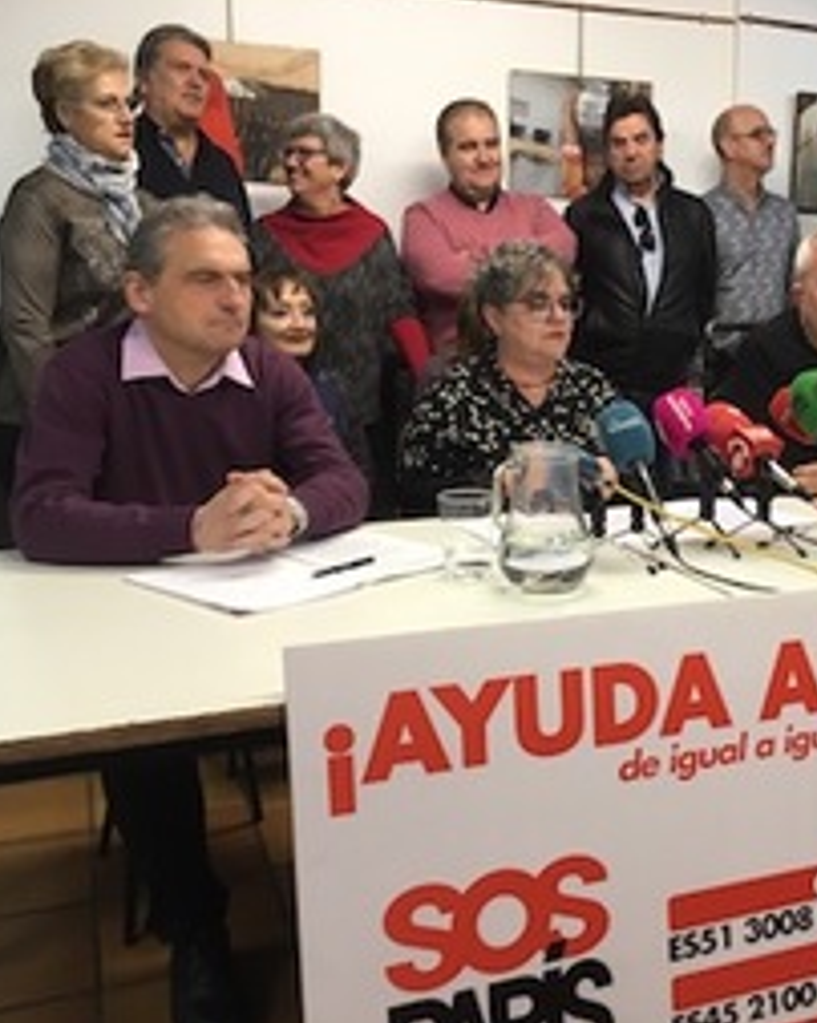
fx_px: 1180
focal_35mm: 39
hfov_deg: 37.3
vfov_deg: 46.9
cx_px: 611
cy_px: 507
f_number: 2.2
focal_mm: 4.15
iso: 80
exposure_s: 1/33
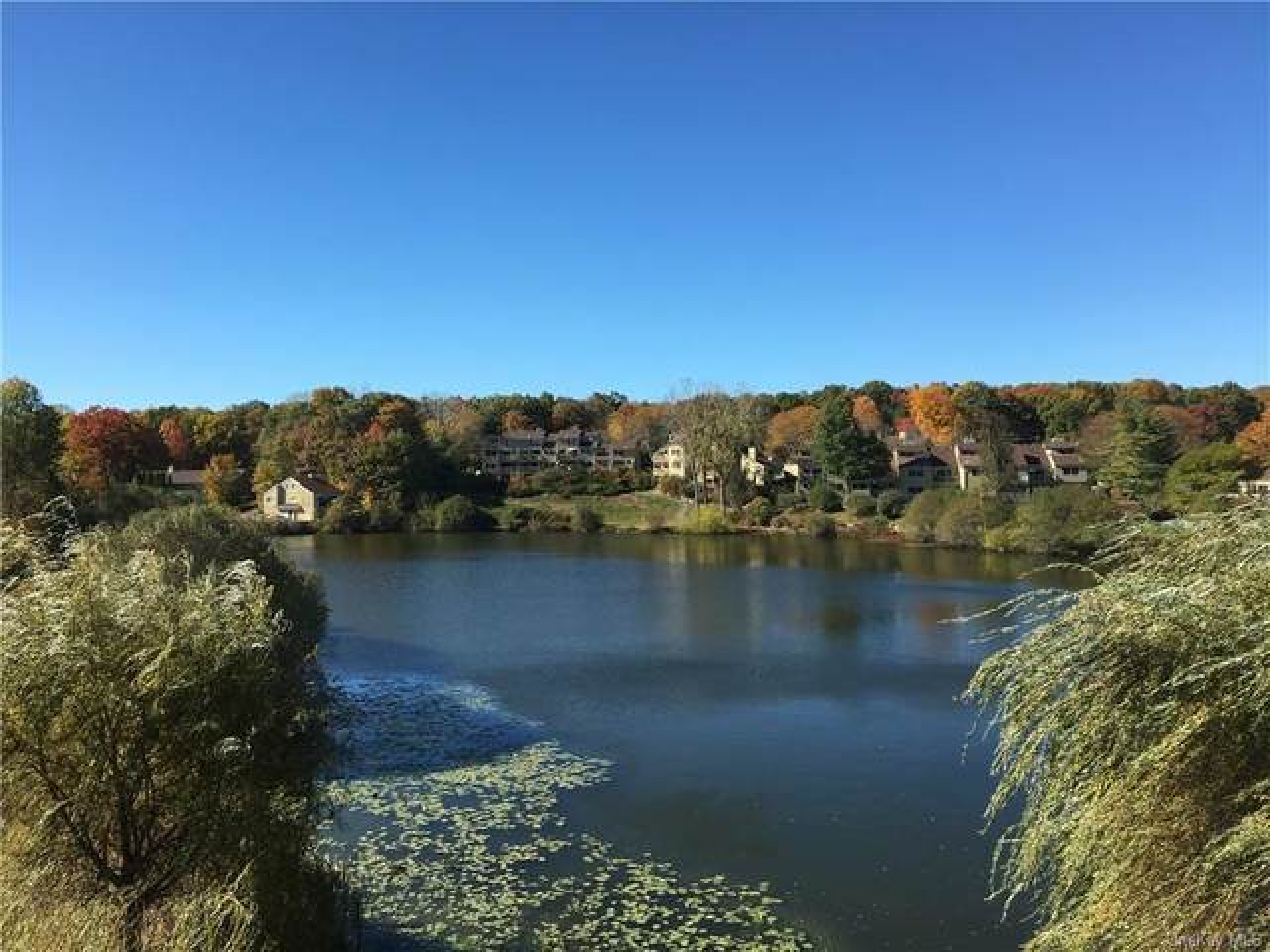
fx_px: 1064
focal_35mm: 29
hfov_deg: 61.7
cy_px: 476
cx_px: 635
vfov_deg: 48.2
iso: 25
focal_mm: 4.15
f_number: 2.2
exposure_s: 1/793
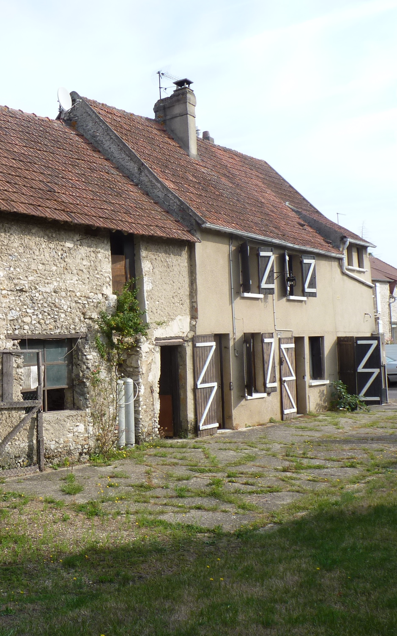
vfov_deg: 50.4
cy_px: 312
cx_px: -20
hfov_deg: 30.0
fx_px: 675
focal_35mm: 39
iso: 80
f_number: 5
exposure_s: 1/250
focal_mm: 4.8
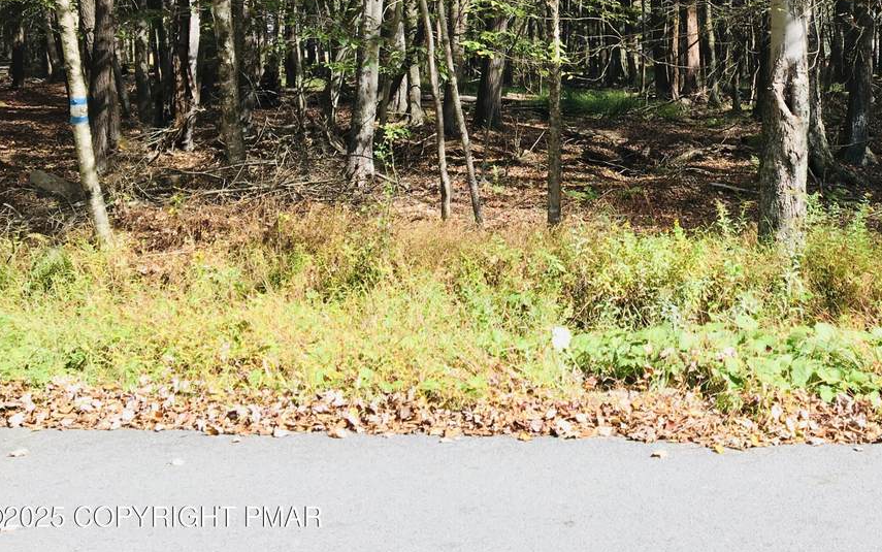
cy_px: 67
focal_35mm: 46
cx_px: 642
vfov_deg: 27.1
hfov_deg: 42.4
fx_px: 1106
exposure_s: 1/442
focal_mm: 4.15
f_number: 2.2
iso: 25
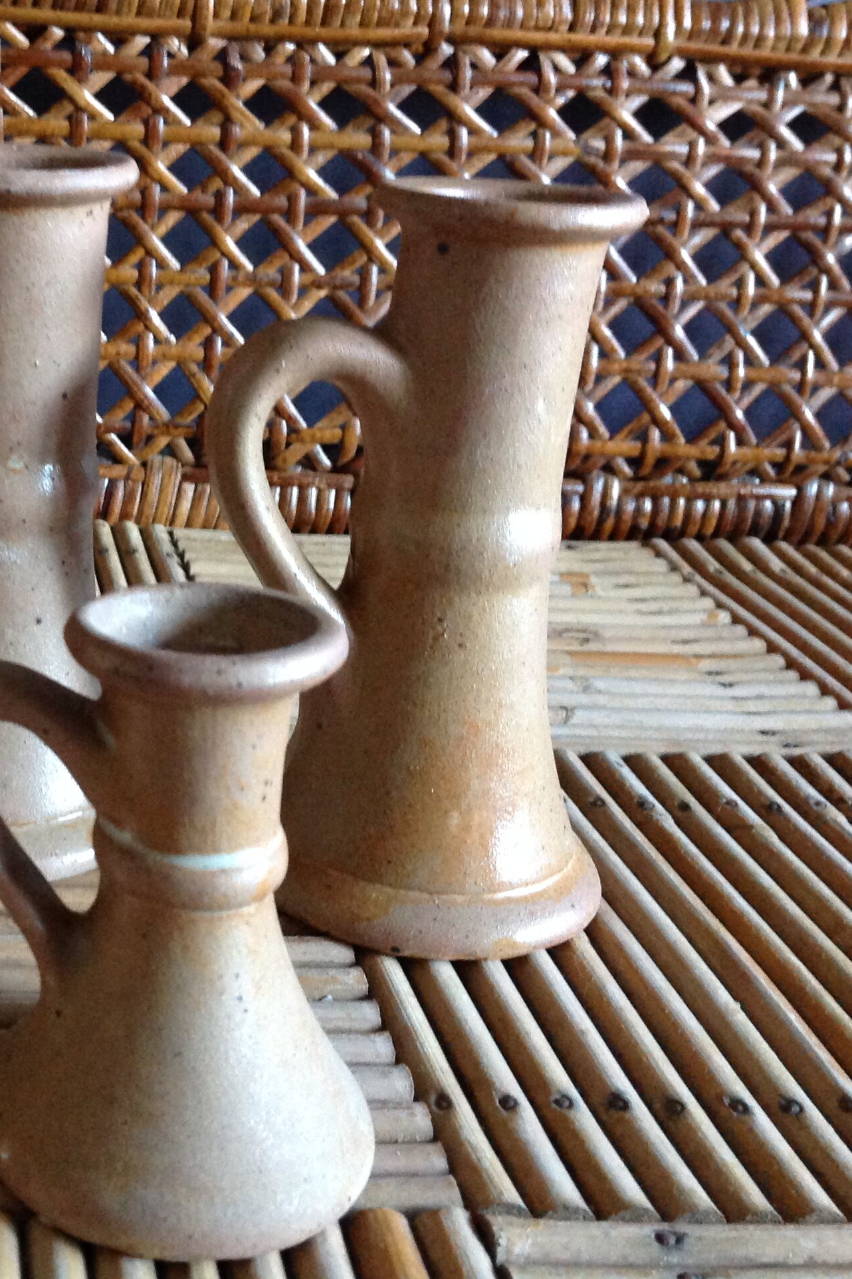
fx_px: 1739
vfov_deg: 40.3
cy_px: 638
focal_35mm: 49
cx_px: 29
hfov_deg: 26.3
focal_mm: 4.28
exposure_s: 1/15
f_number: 2.4
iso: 320
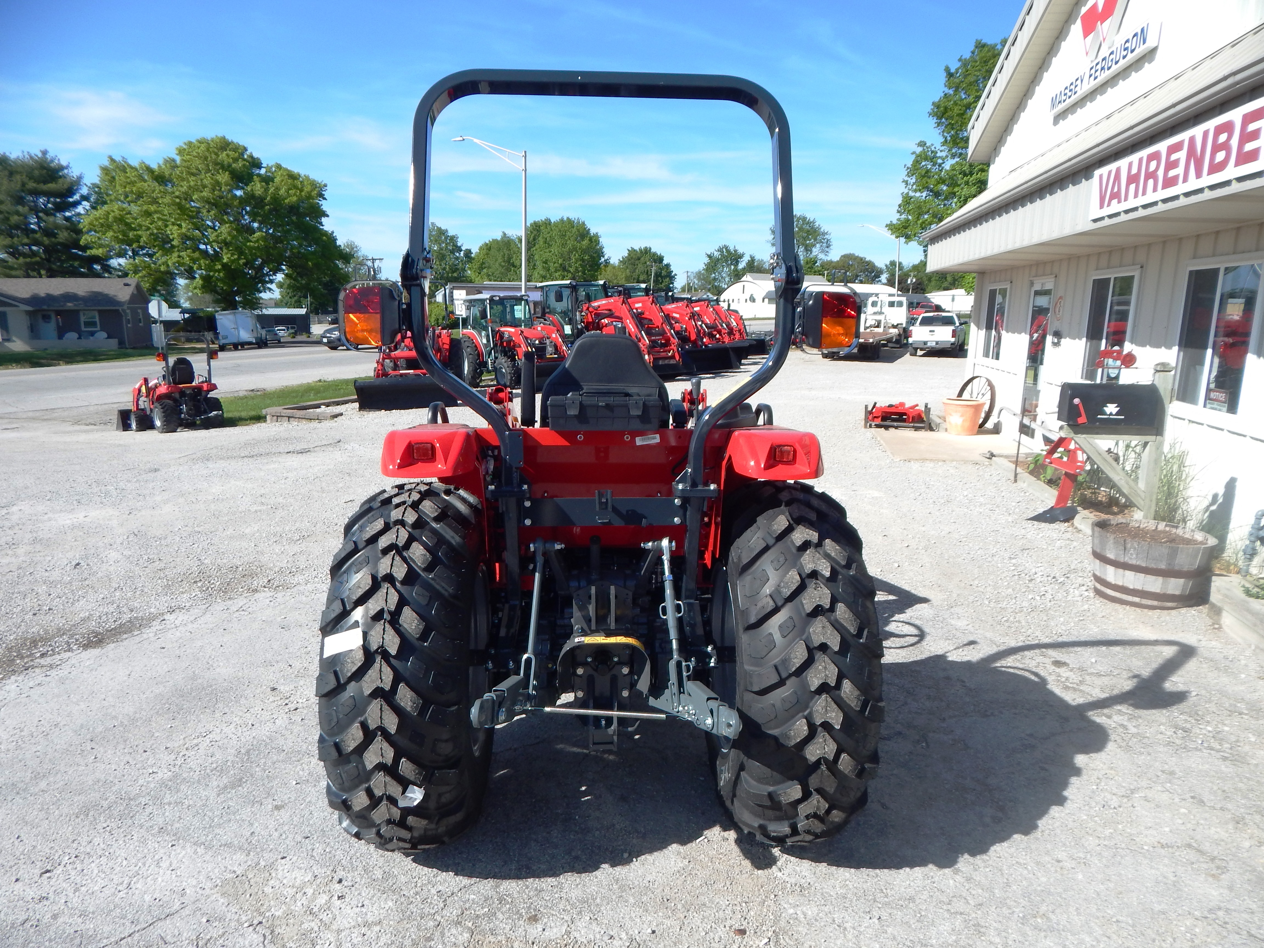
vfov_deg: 61.1
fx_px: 803
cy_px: 474
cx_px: 632
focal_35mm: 22
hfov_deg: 76.4
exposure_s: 1/1250
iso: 125
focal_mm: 4
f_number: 3
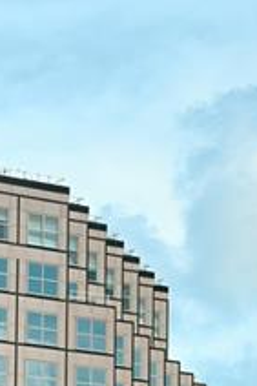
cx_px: 456
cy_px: 448
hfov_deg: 6.8
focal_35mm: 198
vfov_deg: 10.3
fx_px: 2124
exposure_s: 1/1000
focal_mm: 35
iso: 125
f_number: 7.1
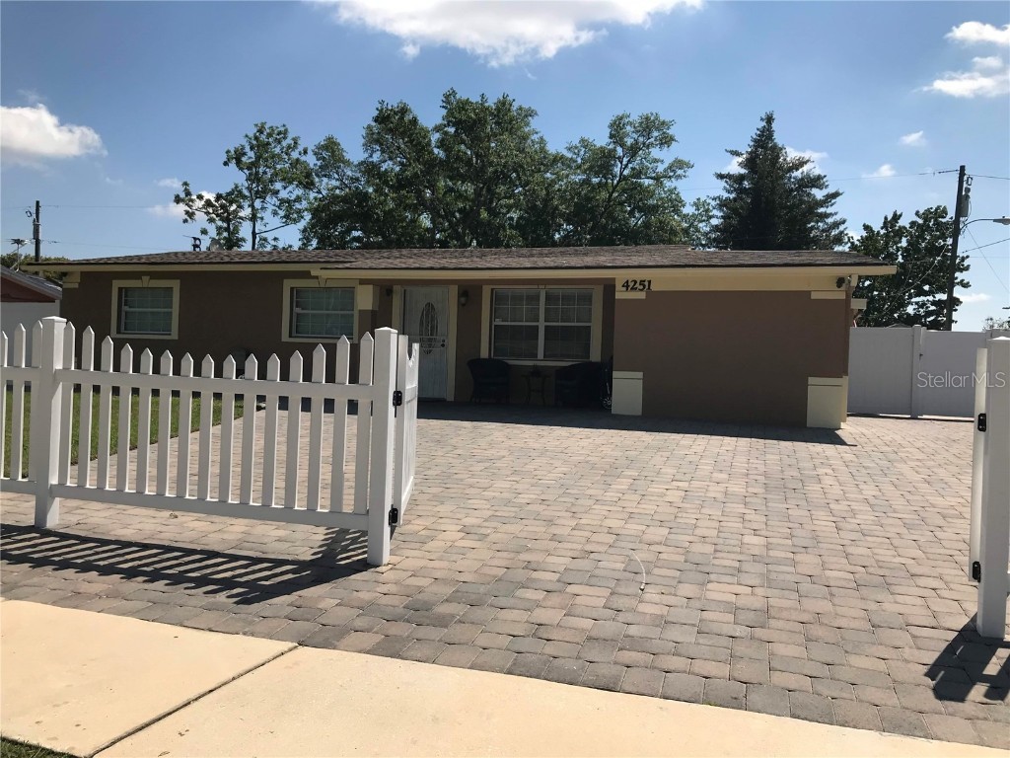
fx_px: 817
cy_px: 379
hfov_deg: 63.4
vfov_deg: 49.7
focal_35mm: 28
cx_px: 505
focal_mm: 3.99
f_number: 1.8
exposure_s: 1/3831
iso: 20
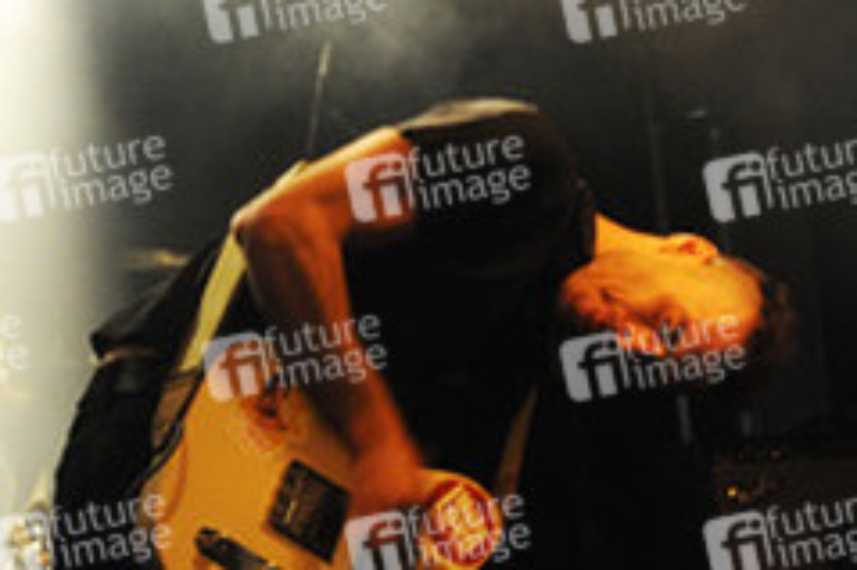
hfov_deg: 23.9
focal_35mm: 85
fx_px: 2022
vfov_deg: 15.9
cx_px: 342
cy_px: 448
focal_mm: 45
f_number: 5
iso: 6400
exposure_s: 1/50
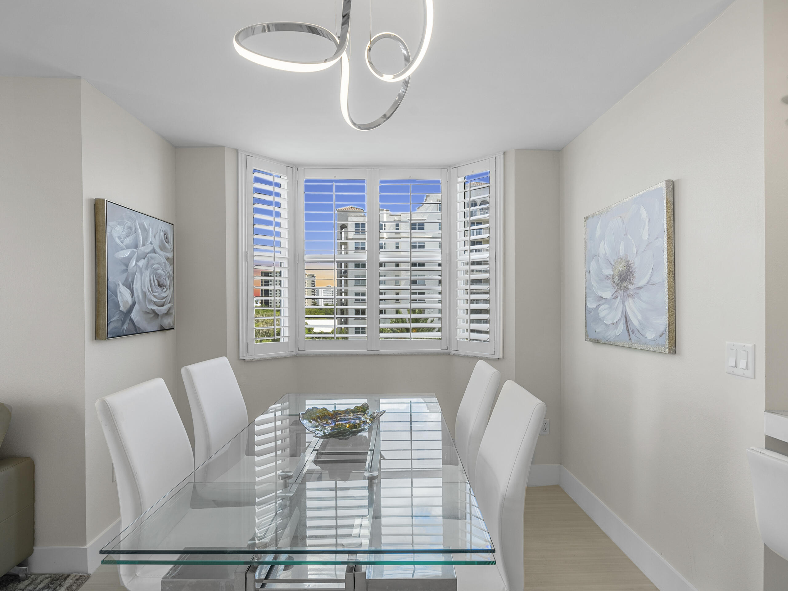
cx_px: 404
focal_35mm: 18
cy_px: 302
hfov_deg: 87.7
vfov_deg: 71.6
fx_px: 410
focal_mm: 16
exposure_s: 1/160
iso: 320
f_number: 9
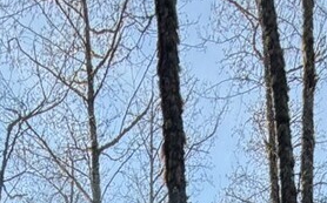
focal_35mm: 77
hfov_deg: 26.8
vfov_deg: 8.1
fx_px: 685
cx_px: 201
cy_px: 820
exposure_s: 1/220
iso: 40
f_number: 2.2
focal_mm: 2.22
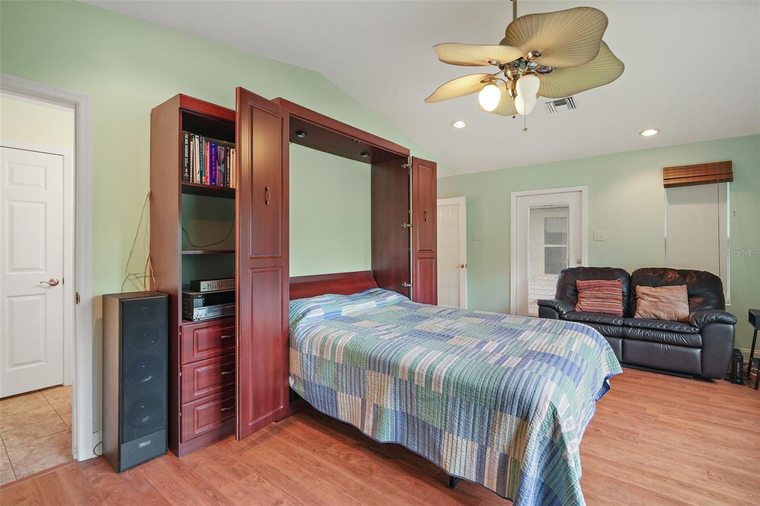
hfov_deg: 96.7
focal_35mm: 16
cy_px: 253
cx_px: 380
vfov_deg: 73.7
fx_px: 338
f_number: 8
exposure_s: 1/2
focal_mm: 16
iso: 1600
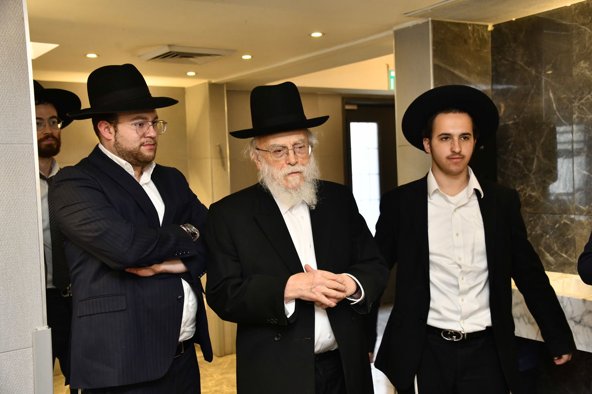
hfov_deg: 44.5
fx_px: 723
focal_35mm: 44
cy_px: 197
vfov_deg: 30.5
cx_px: 296
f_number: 5.6
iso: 1000
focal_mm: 44
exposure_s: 1/125
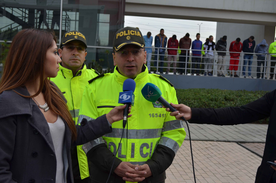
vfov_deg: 26.4
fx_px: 390
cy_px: 92
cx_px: 138
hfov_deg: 39.0
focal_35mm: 51
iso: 200
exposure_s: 1/200
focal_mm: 34
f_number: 7.1
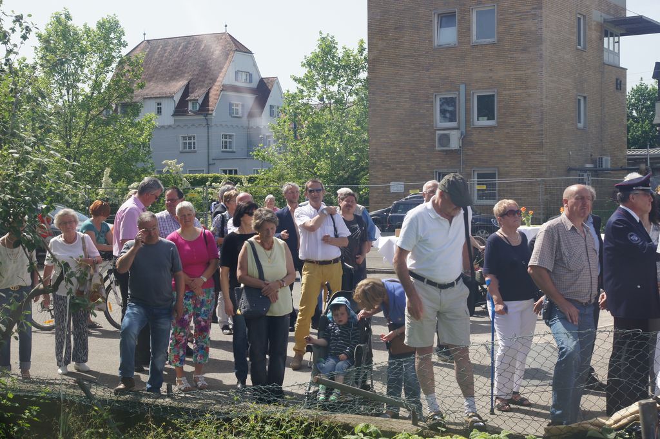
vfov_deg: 22.6
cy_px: 220
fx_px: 1099
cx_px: 330
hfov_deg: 33.4
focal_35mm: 60
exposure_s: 1/125
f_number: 11
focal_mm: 40
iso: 100
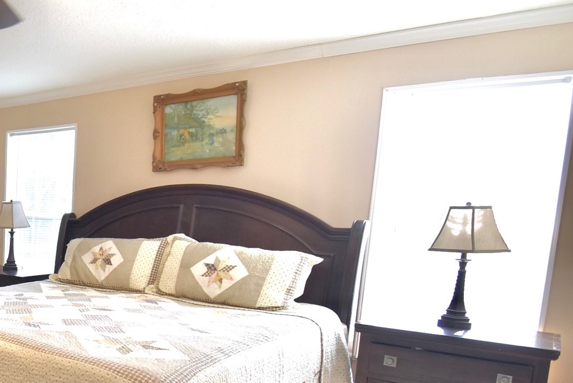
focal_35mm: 33
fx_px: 526
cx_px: -55
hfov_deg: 44.1
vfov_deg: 39.1
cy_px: 283
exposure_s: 1/80
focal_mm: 10
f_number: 4.5
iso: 400
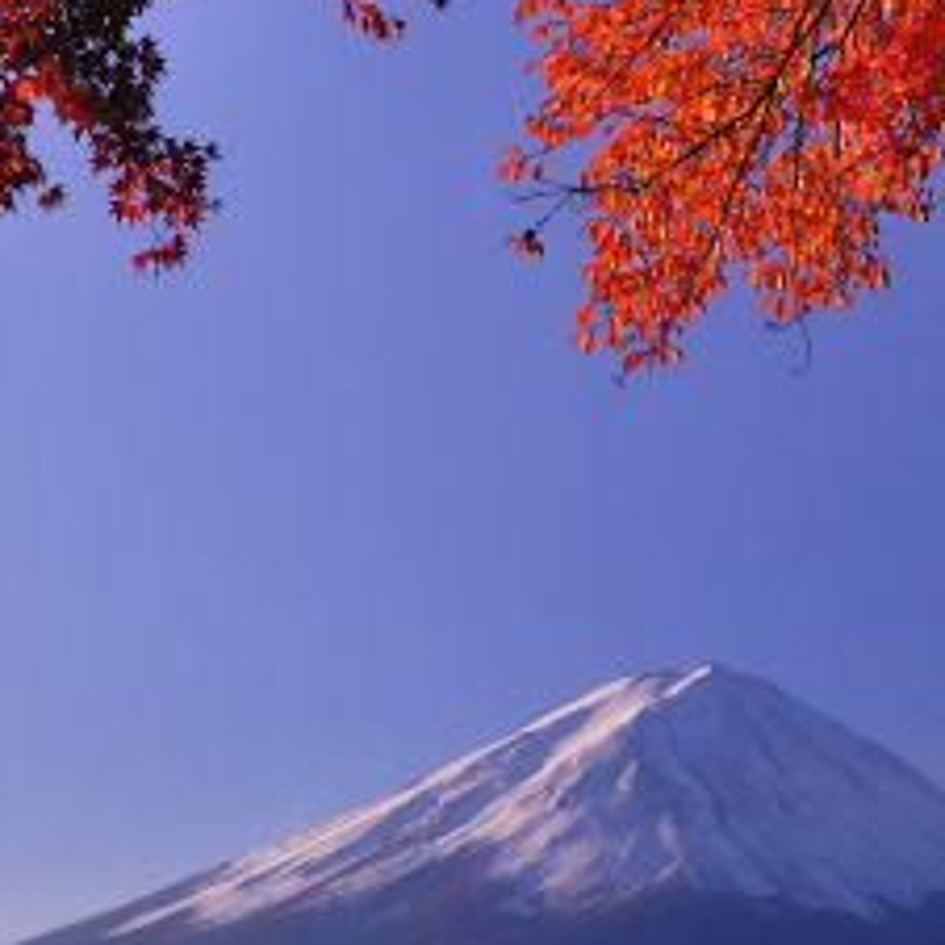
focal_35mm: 112
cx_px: 817
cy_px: -113
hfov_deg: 15.3
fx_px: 3475
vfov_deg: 15.1
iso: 500
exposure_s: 1/200
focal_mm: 25
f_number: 13
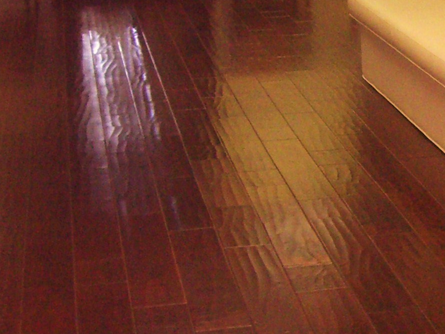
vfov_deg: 11.3
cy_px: 200
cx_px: 600
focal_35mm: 131
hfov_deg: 14.4
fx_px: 1684
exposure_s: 1/60
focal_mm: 6.2
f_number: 2.7
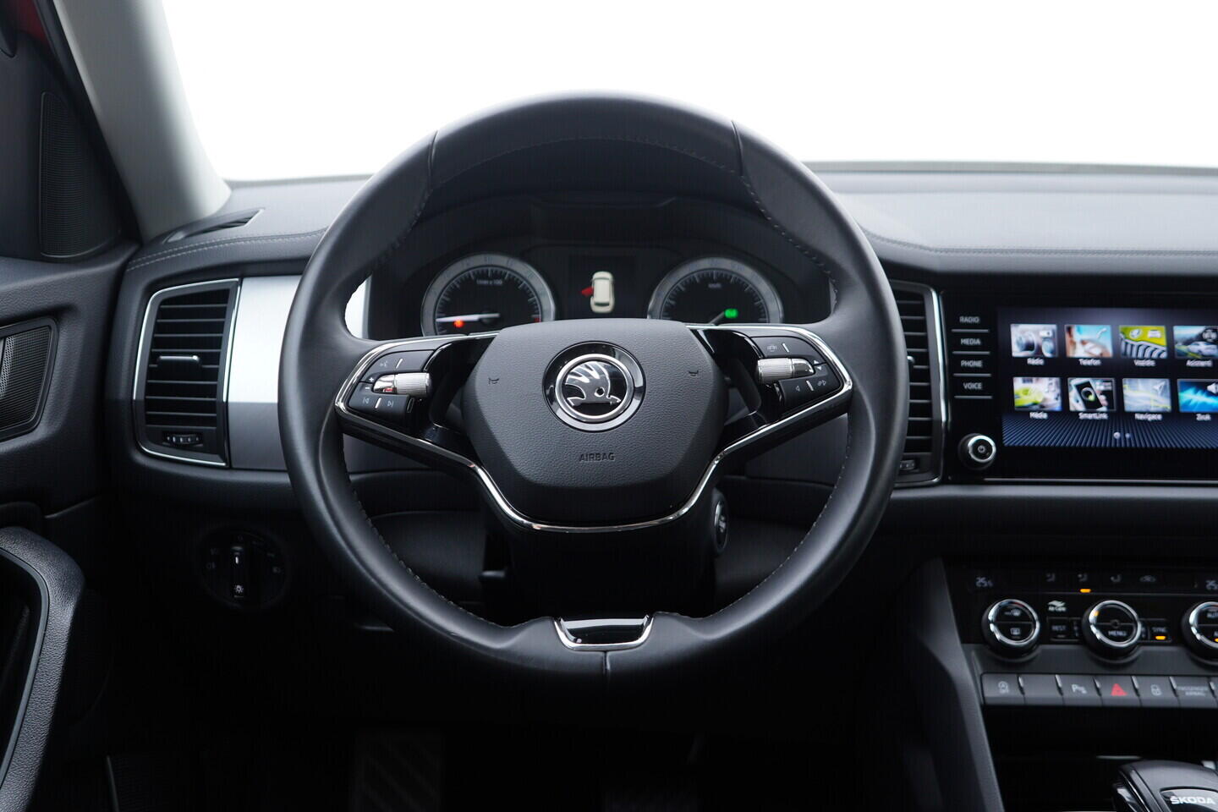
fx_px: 1218
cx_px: 609
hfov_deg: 53.1
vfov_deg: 36.9
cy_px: 406
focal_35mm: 36
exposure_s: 1/40
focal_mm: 24
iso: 160
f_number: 2.8
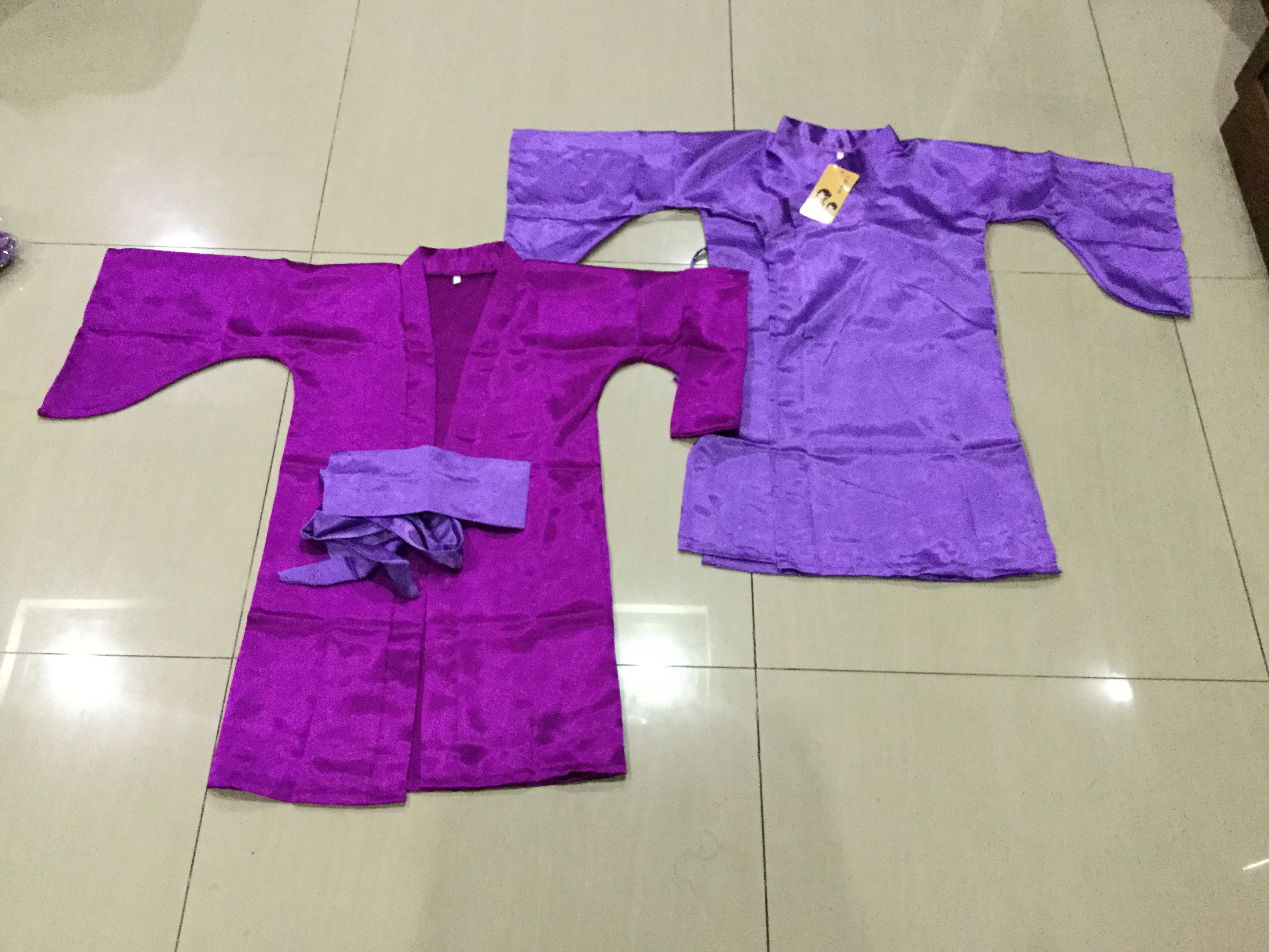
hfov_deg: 58.4
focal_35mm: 31
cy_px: 476
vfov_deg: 45.4
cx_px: 634
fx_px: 1136
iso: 400
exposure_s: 1/17
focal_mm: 3.3
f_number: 2.4
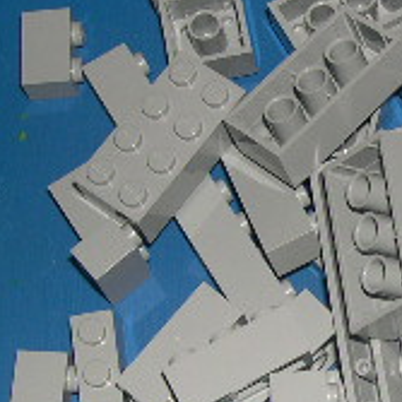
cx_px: 491
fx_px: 1695
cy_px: 279
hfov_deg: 13.1
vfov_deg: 13.5
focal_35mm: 129
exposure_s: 1/60
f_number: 7.6
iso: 100
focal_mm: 8
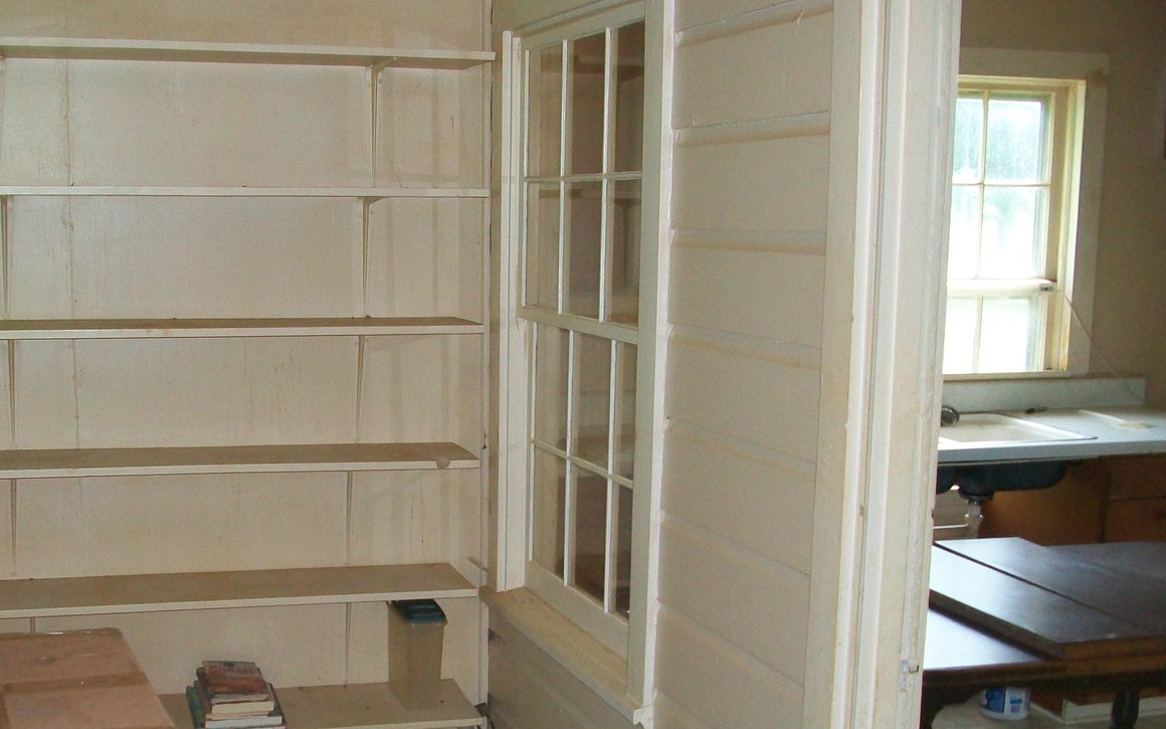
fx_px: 1494
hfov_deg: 42.2
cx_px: 412
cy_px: 528
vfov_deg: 27.1
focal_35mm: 47
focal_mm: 5.7
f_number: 2.8
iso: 160
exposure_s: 1/60
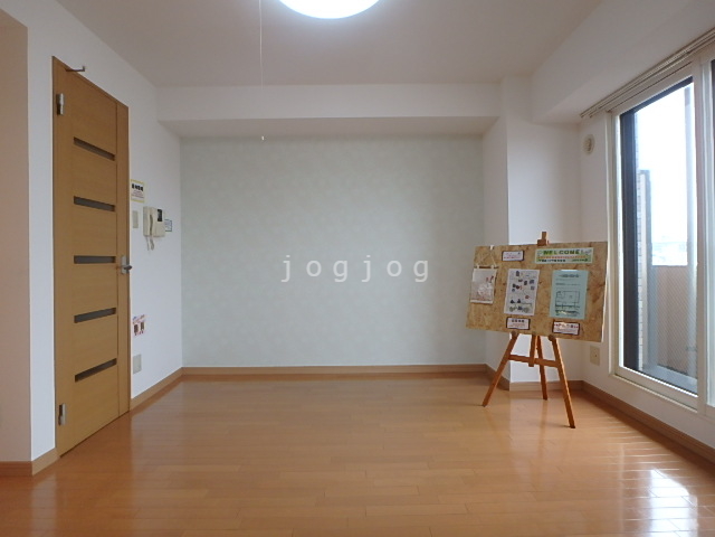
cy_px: 268
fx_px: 434
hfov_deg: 79.0
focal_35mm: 21
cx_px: 358
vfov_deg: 63.4
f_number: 3.5
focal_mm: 3.7
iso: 200
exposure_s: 1/40
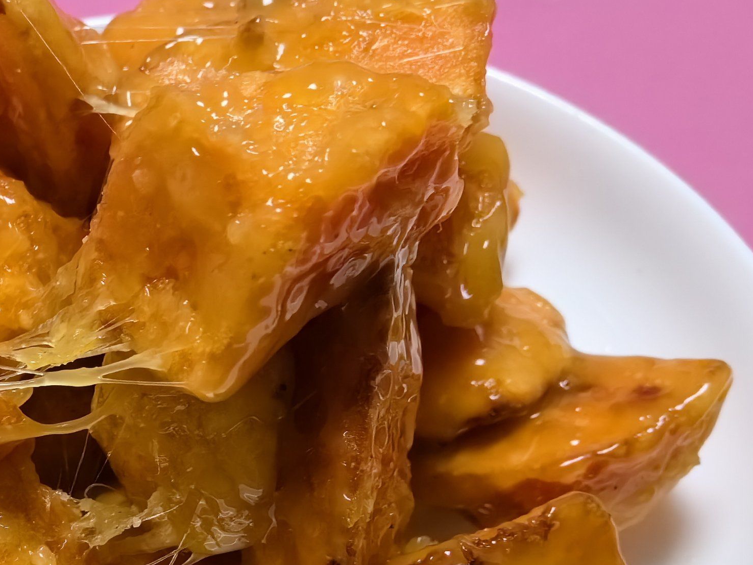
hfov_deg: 37.1
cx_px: 170
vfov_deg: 28.5
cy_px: 456
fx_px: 1088
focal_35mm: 50
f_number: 2.8
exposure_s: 1/100
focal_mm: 5.75
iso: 640
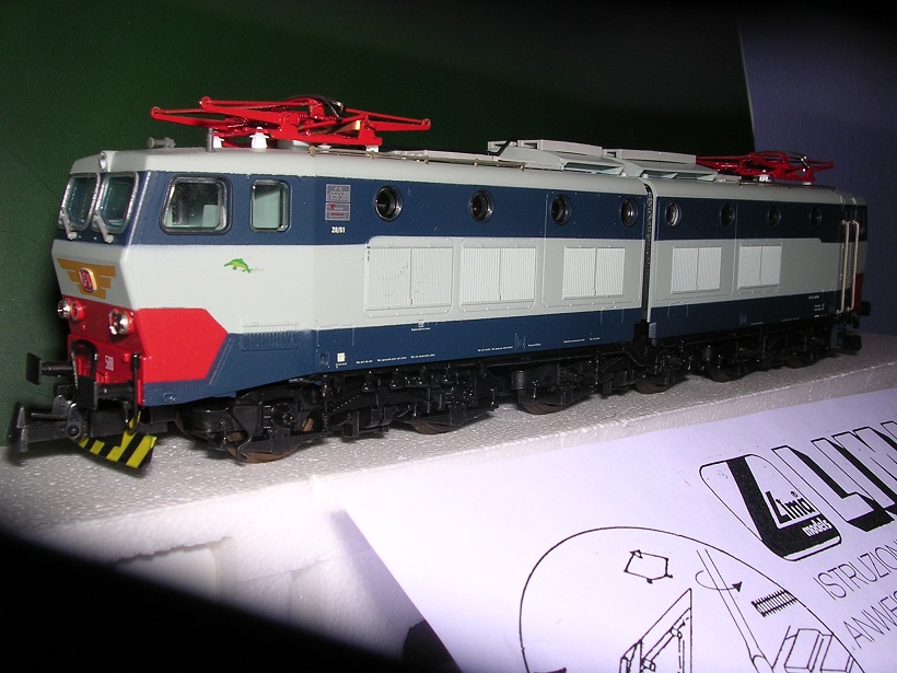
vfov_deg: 37.7
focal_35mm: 38
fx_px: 985
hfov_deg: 49.0
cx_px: 448
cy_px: 336
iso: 100
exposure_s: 1/60.1
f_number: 5.6
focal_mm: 5.8
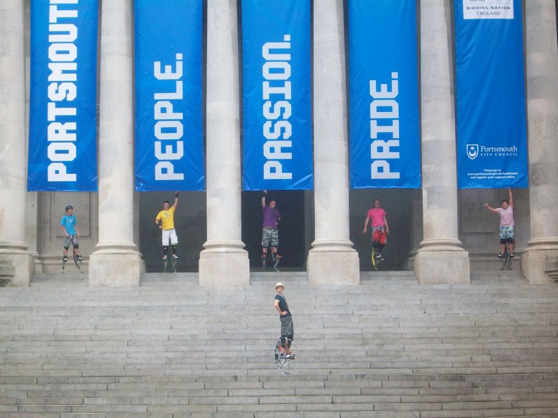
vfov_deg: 15.4
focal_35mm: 96
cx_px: 279
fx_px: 1547
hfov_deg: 20.4
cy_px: 209
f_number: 5.1
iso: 64
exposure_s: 1/200
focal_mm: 17.1
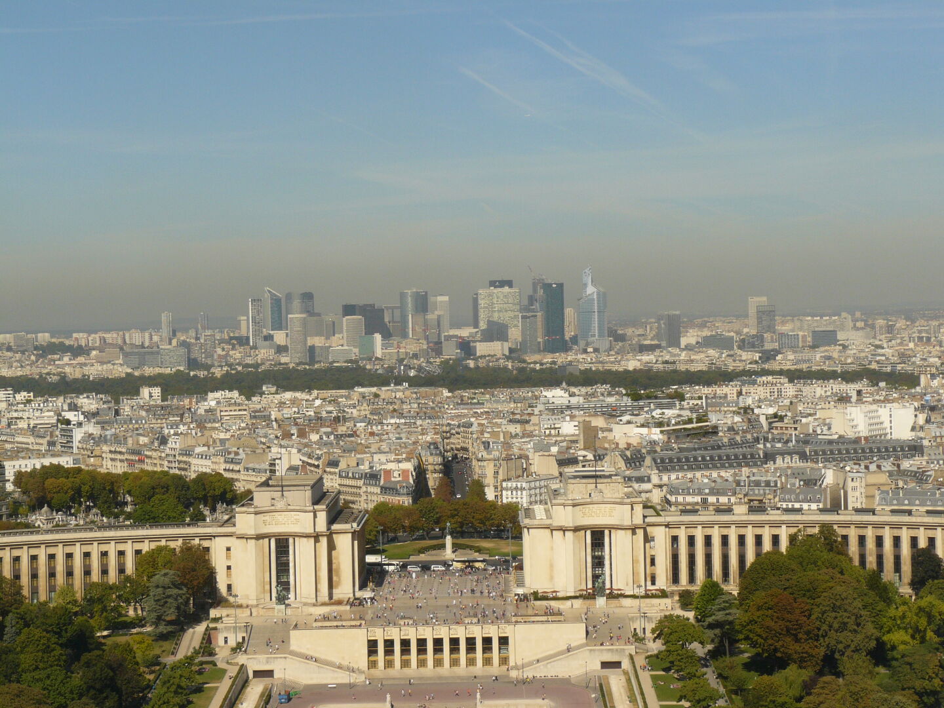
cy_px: 354
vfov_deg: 20.7
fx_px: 1936
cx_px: 472
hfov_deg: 27.4
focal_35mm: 71
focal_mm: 11.8
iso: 100
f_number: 7.1
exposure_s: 1/500
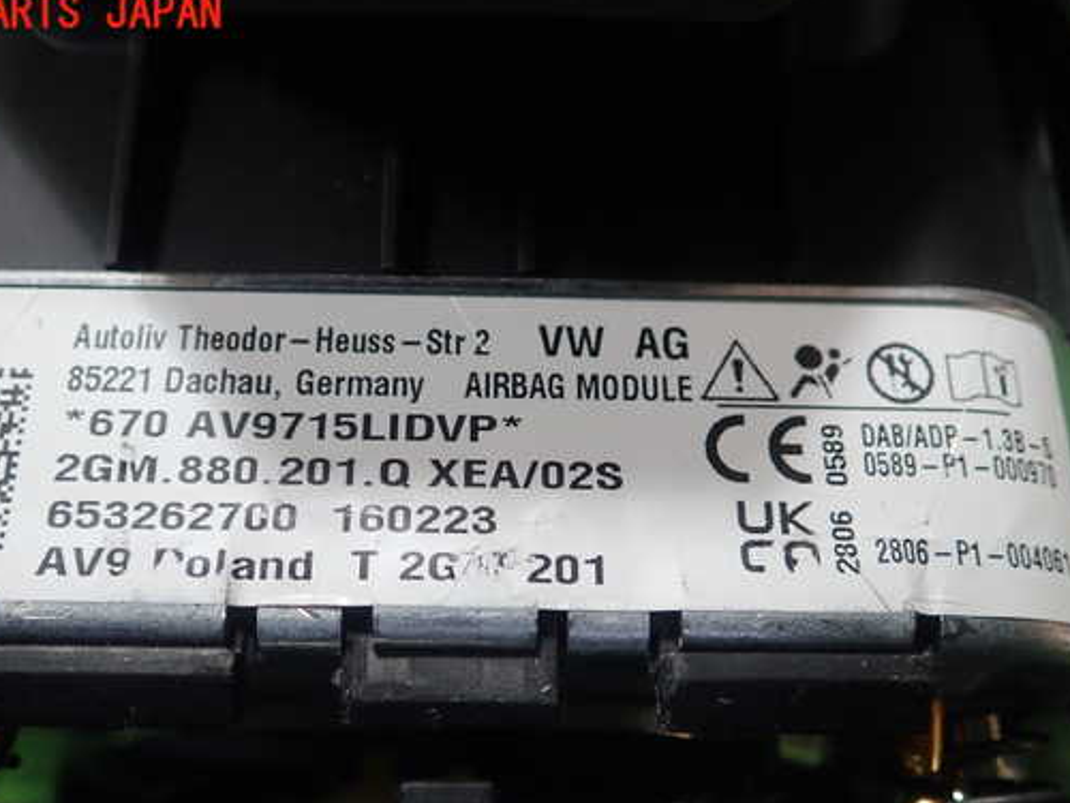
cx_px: 475
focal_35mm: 36
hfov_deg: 51.2
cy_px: 469
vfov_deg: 39.5
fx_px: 1113
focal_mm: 5.5
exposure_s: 1/125
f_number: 2.3
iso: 200
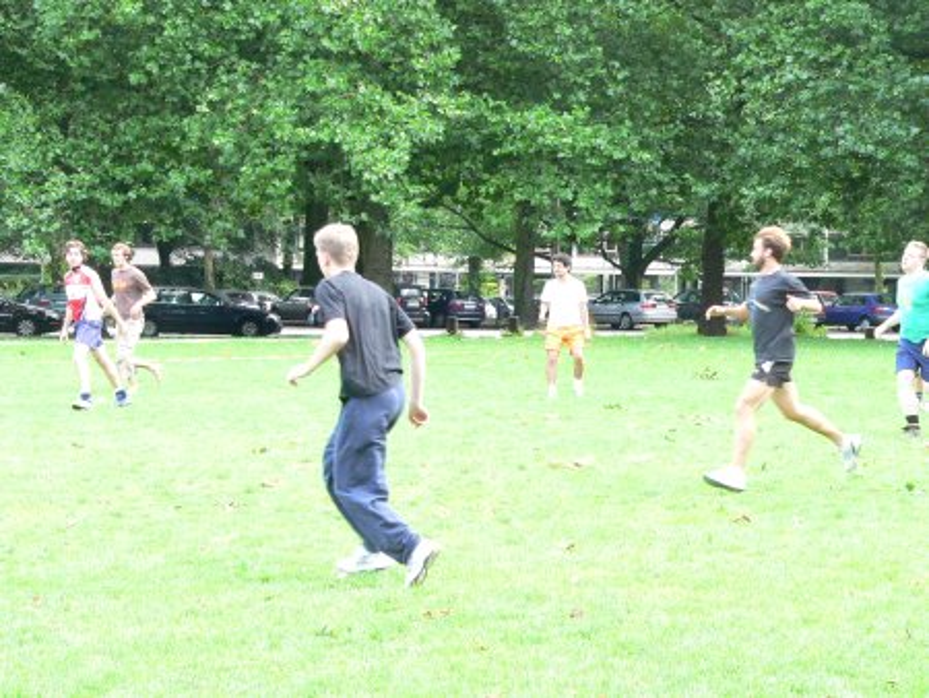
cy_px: 349
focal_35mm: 93
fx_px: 2497
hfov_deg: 21.1
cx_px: 464
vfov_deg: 15.9
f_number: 4
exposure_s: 1/160
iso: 400
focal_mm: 15.4
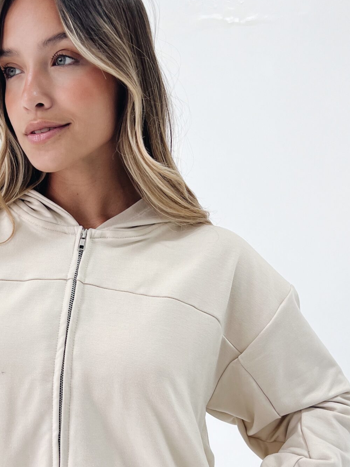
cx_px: 73
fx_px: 674
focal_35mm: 50
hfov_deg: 28.5
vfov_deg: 37.9
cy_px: 298
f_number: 1.5
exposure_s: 1/121
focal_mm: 5.7
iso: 32
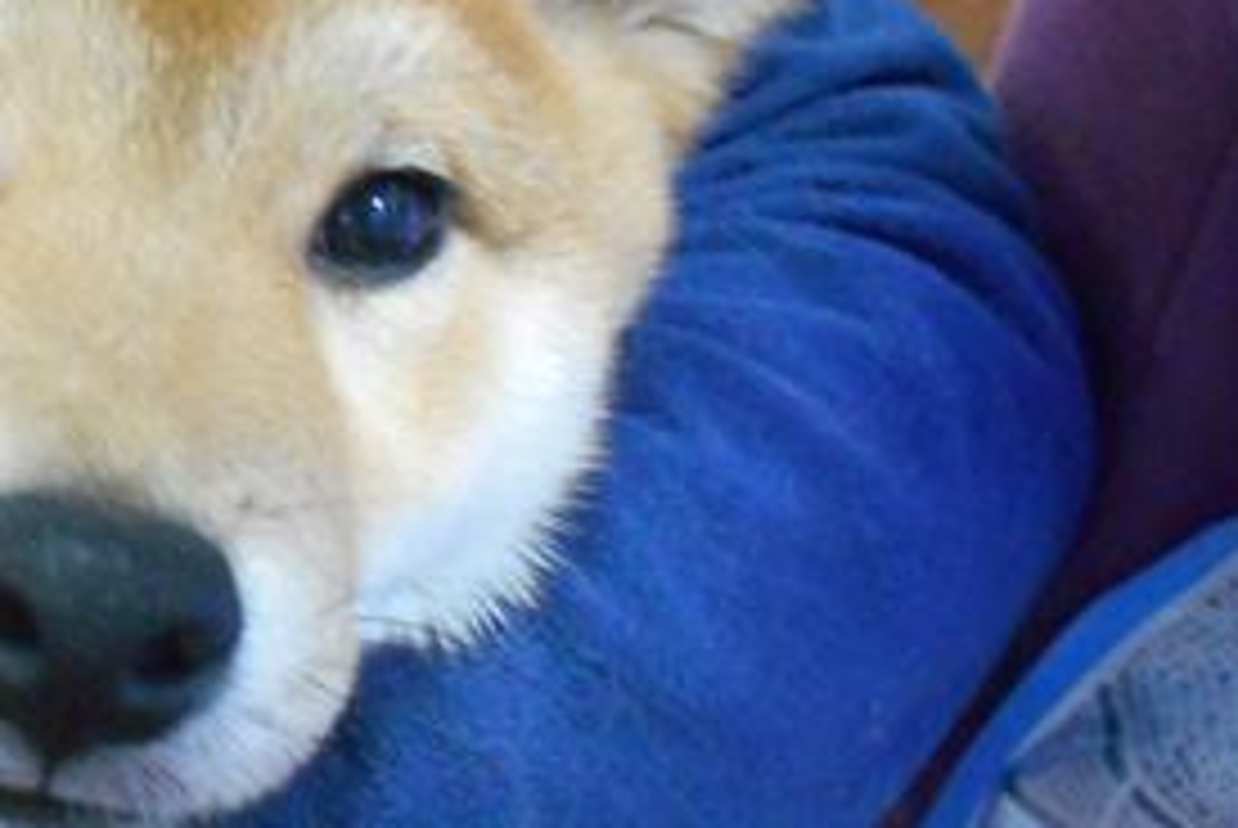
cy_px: 256
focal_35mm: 68
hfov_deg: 27.4
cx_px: -90
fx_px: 2341
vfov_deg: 20.0
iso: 800
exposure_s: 1/60
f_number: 3.4
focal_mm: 5.1
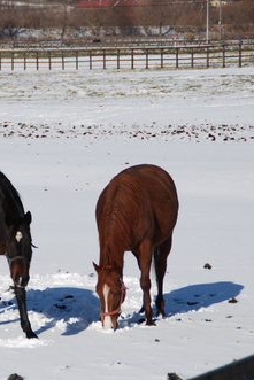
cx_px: 33
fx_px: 2513
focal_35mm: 238
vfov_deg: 8.7
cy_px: 189
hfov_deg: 5.8
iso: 100
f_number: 6.7
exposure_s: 1/750
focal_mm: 105
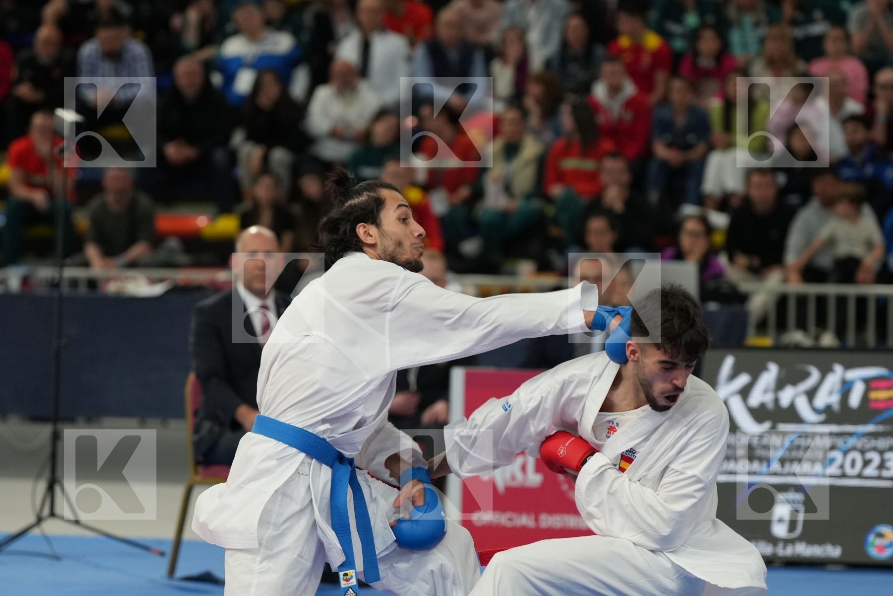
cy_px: 298
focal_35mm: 199
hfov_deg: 10.3
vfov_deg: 6.9
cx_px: 446
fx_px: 4936
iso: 1600
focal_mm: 133
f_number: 2.8
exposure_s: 1/1000
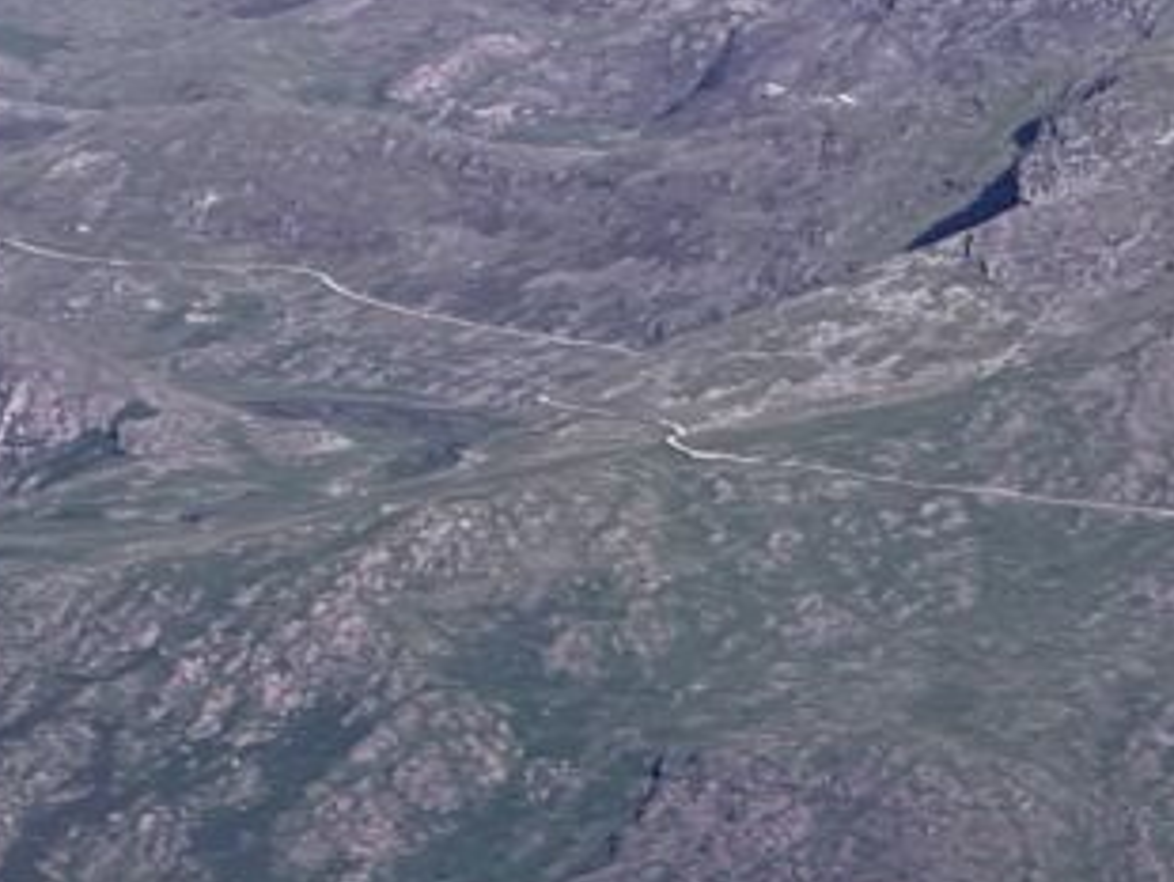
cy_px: -216
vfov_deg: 3.2
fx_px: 15749
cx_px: -269
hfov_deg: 4.3
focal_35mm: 464
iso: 50
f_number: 2.8
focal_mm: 15.66
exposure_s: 1/1773
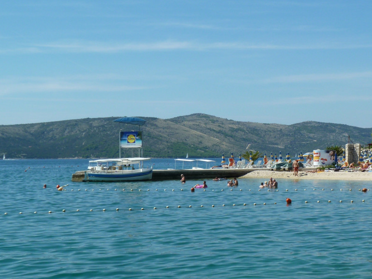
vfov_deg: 18.2
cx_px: 266
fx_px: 871
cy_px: 134
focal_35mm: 81
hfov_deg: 23.9
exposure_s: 1/400
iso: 80
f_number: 5.6
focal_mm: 9
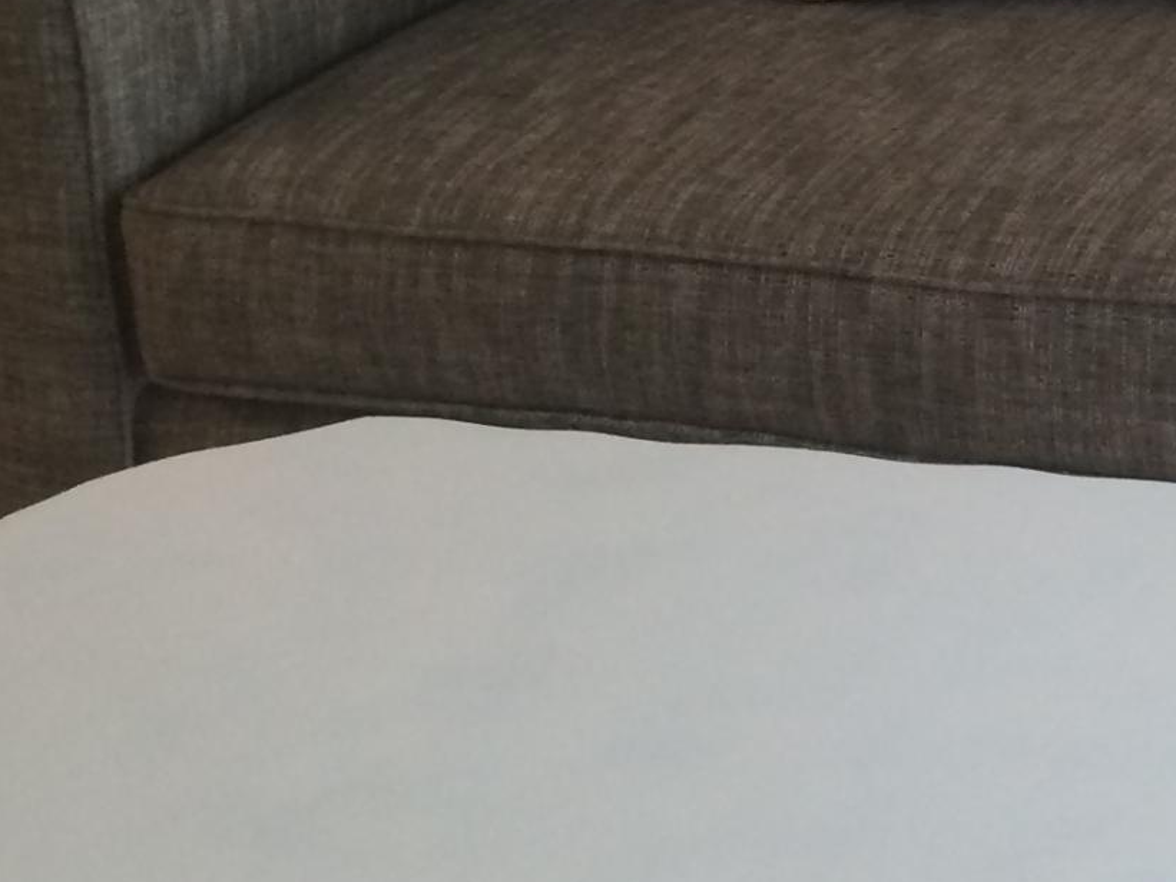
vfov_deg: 13.5
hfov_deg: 16.7
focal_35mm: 106
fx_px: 3602
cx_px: 1802
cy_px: -261
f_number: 2.2
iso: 80
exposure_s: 1/30
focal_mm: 4.15
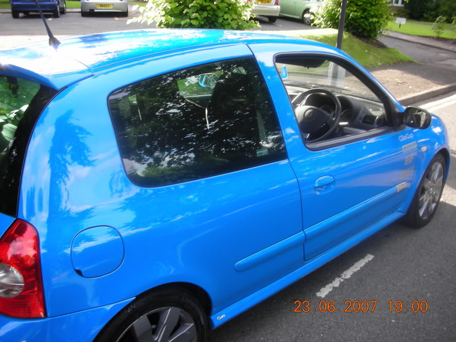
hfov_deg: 52.6
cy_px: 171
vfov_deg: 40.7
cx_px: 228
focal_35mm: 35
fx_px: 461
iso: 50
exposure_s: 1/48.1
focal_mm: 5.8
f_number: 3
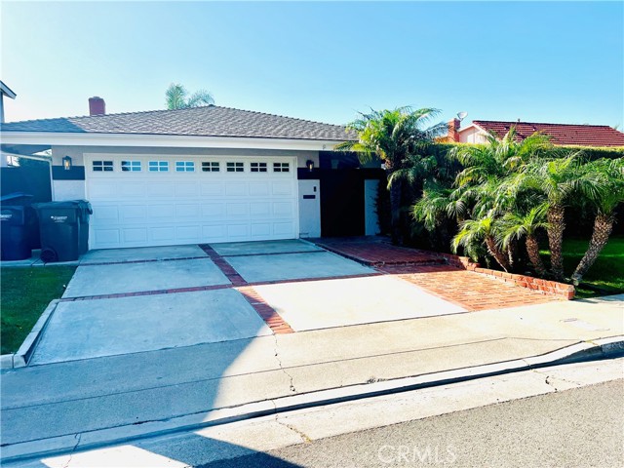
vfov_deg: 53.1
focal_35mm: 26
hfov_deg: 67.3
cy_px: 234
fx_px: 469
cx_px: 312
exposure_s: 1/3704
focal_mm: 5.7
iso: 50
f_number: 1.5
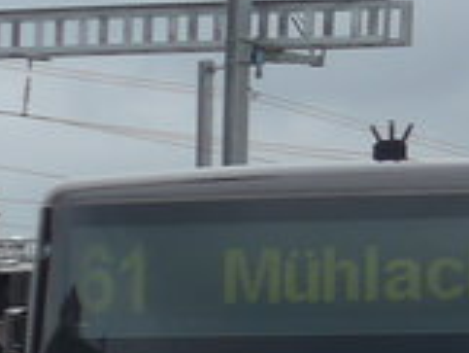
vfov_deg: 3.8
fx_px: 5261
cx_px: 1034
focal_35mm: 388
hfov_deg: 5.0
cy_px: 309
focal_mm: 10.7
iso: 80
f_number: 3.3
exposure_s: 1/640
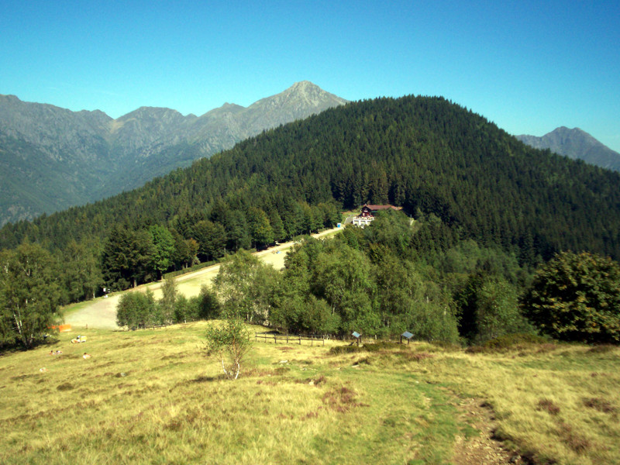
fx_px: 645
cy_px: 232
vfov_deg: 39.7
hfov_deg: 51.4
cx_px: 310
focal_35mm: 36
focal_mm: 5.9
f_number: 4.5
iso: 100
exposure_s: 1/759
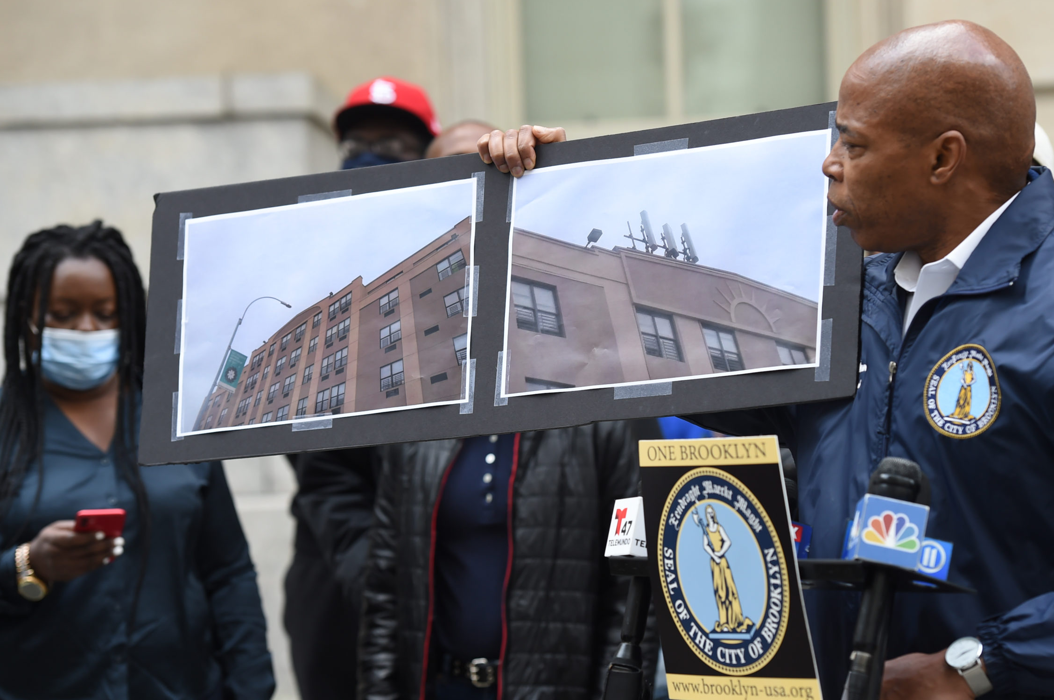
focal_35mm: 127
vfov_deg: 10.8
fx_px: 3714
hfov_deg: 16.1
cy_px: 388
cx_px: 594
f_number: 4
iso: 560
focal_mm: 112
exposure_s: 1/500
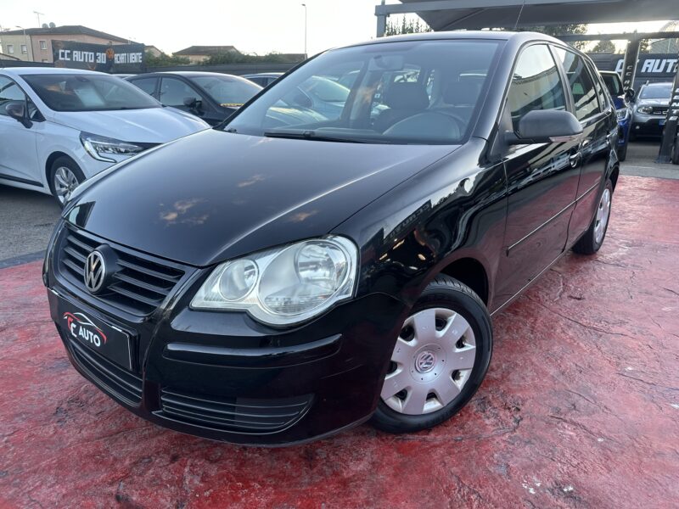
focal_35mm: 24
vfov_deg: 56.8
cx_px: 340
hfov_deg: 71.6
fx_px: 471
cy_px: 254
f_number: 1.78
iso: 64
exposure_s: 1/121
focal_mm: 6.86
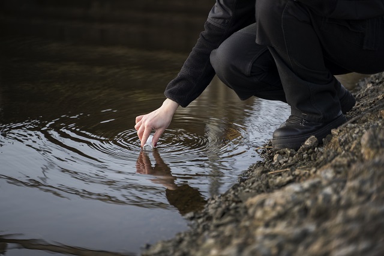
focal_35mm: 75
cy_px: 128
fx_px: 800
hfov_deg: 27.0
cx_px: 192
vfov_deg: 18.2
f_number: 2.8
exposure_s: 1/400
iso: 400
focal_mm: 75
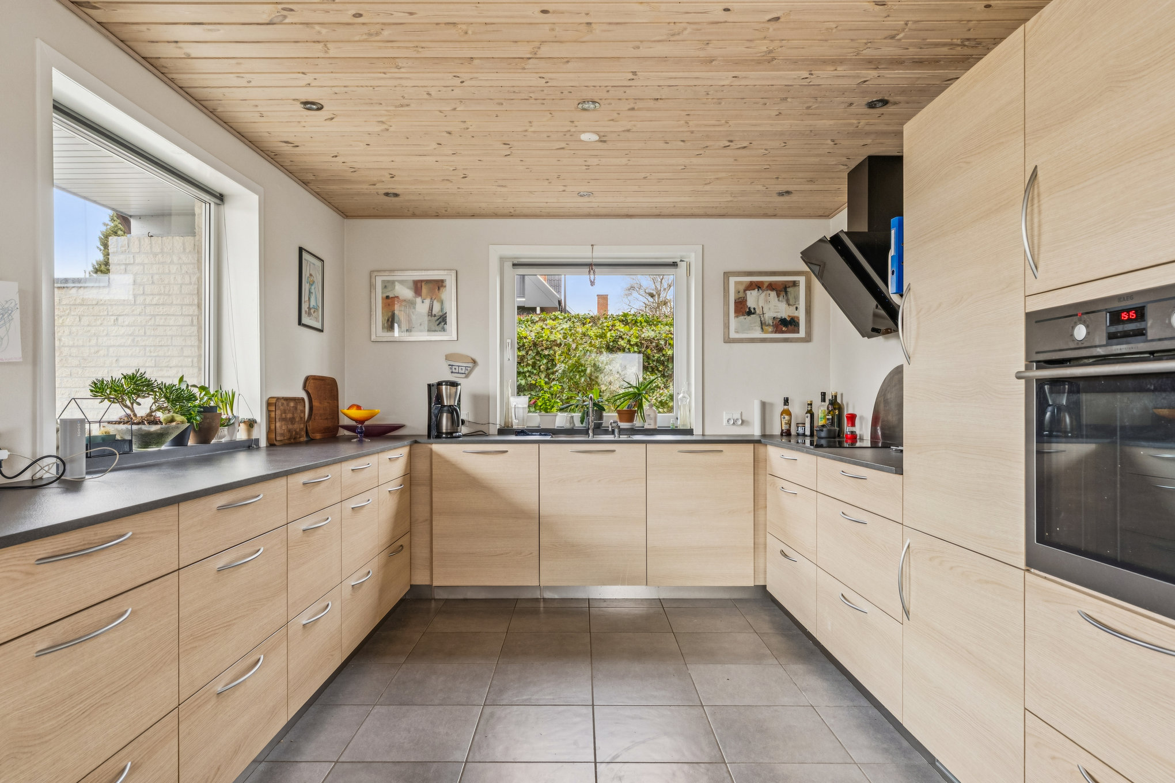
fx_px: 669
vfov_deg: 60.7
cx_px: 588
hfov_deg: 82.6
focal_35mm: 20
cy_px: 392
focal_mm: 20.5
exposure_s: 1/10
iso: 800
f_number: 7.1
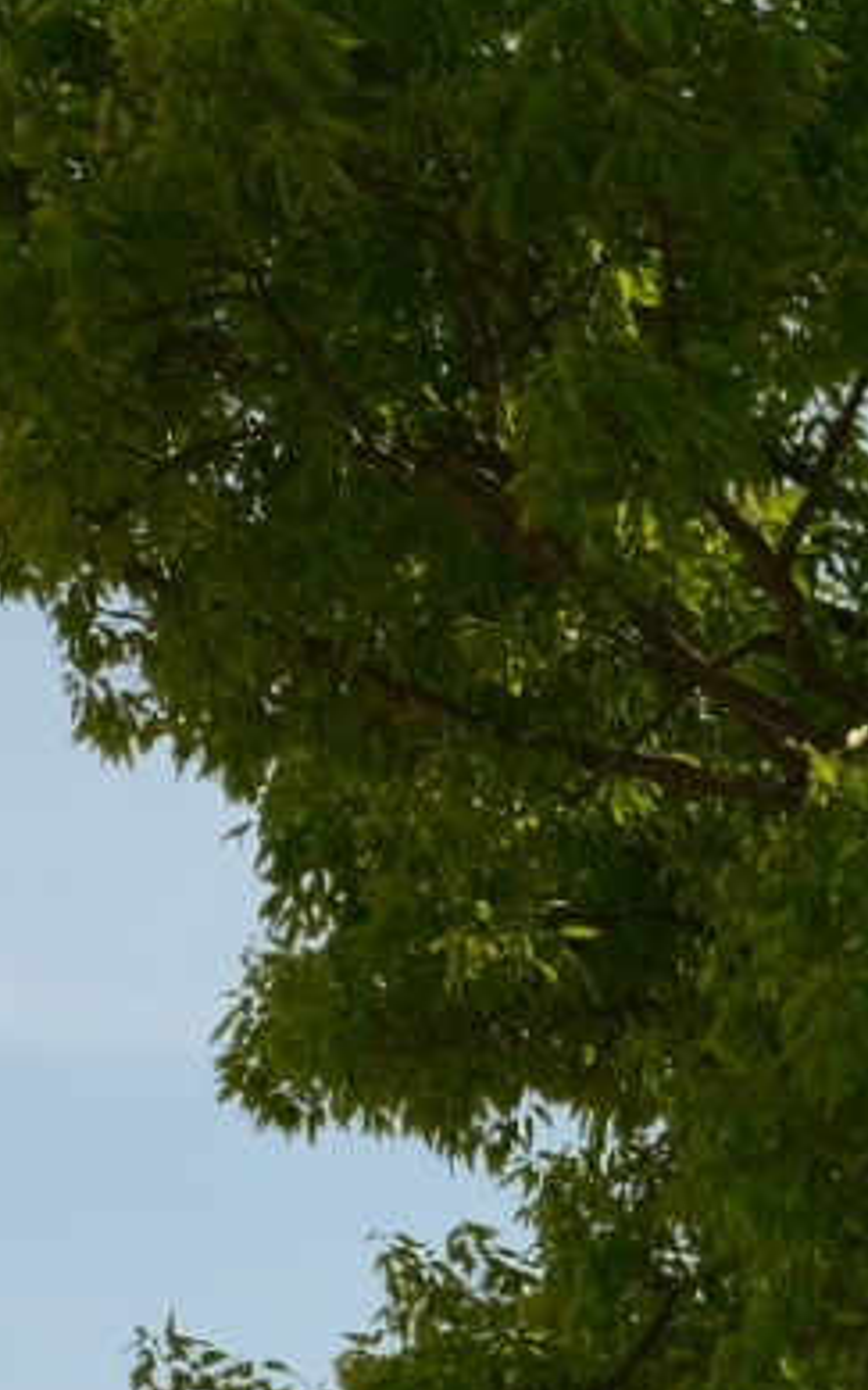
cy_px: 2148
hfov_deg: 7.5
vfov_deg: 11.6
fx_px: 6550
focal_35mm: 173
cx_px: 972
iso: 400
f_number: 5.6
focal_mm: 29.2
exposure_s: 1/900
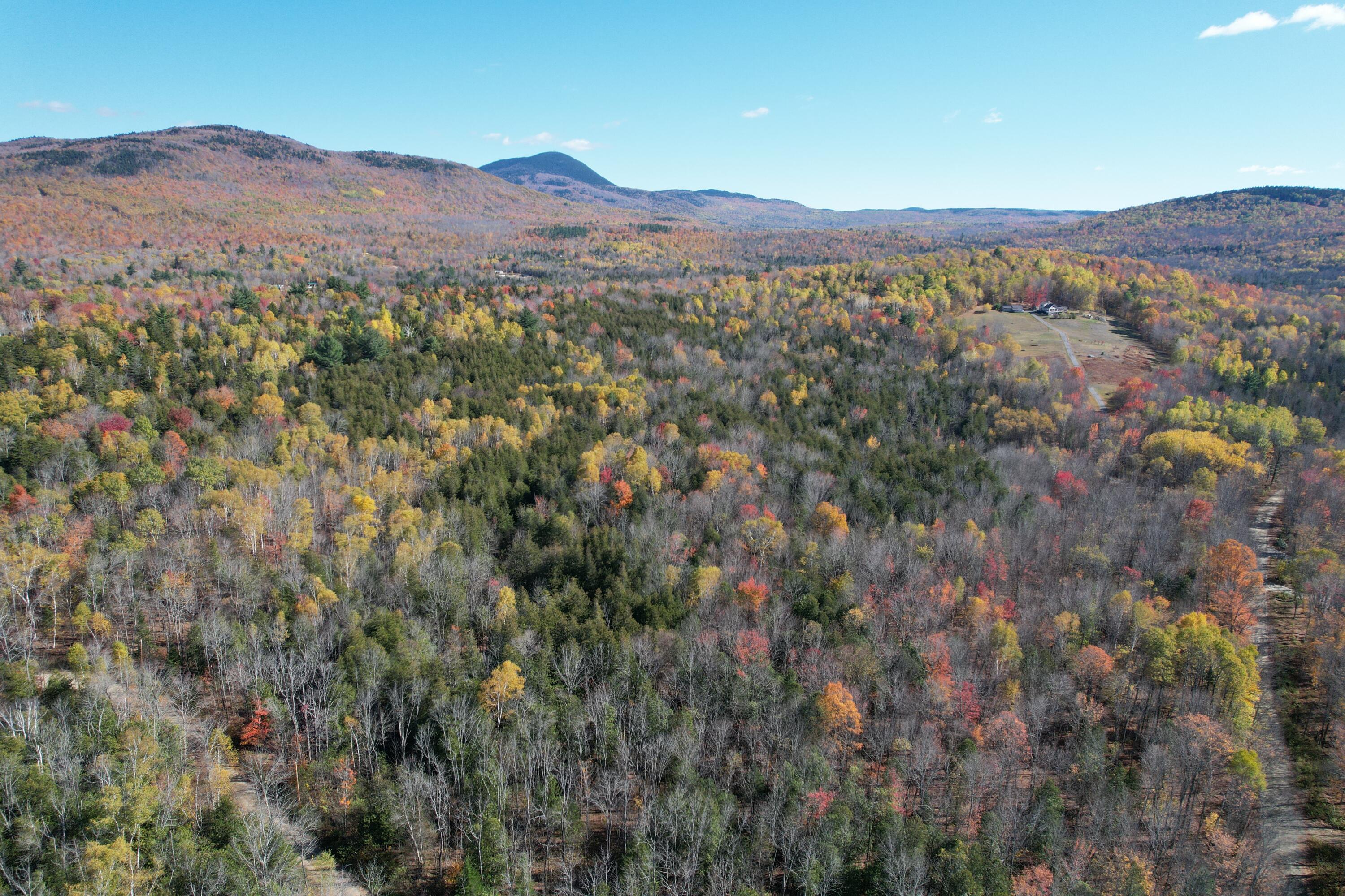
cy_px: 448
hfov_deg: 78.6
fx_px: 822
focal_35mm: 22
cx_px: 672
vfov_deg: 57.2
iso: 200
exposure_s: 1/1500
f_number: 2.8
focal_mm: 8.38
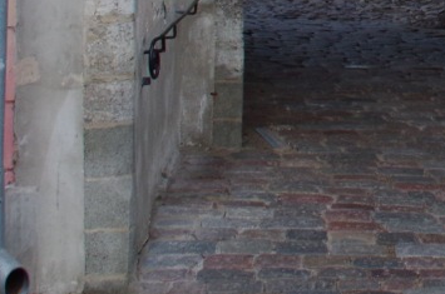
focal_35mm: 193
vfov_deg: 6.9
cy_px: -273
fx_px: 2380
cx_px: 742
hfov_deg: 10.2
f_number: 6.3
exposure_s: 1/50
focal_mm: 28
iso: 400
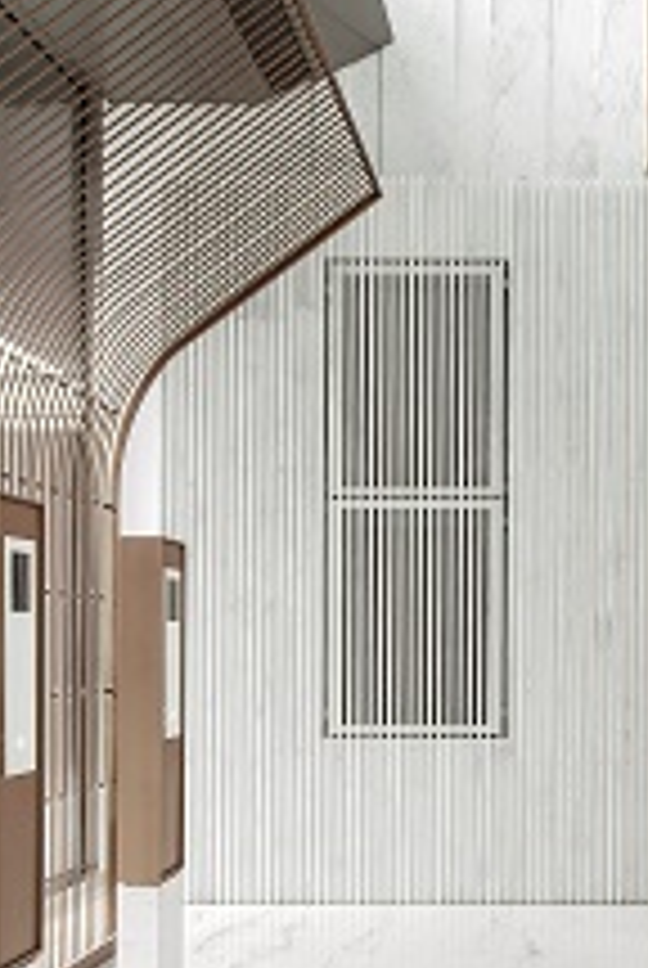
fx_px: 1050
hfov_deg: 32.7
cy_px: 441
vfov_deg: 49.4
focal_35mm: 39
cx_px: 572
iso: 250
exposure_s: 1/5
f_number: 11
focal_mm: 14
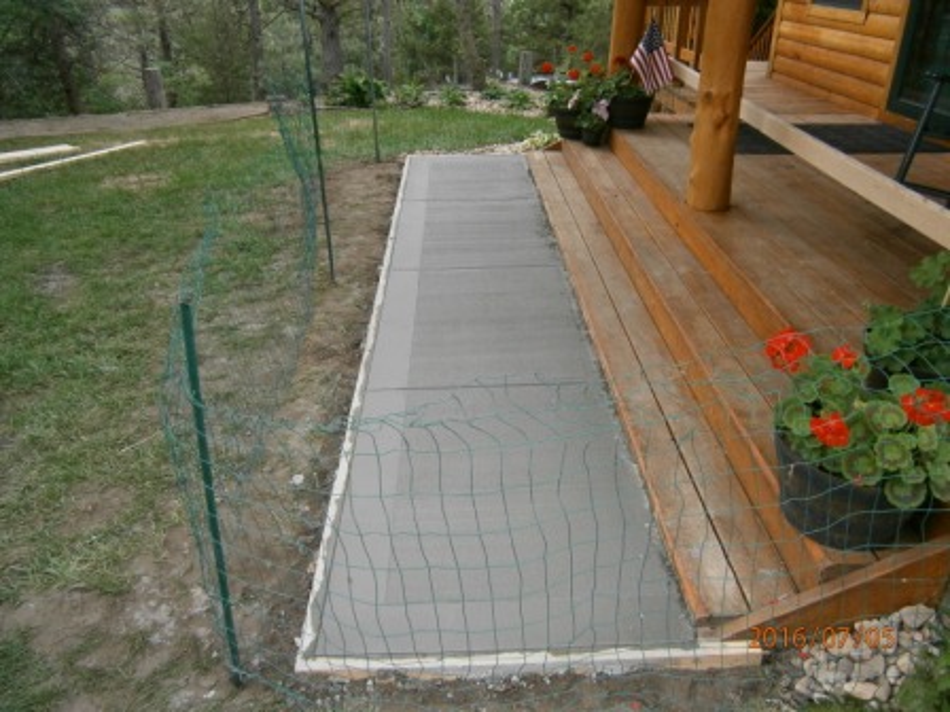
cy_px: 356
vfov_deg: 53.1
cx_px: 475
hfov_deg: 67.3
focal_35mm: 26
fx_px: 714
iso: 160
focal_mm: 4.7
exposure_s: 1/250
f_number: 2.8
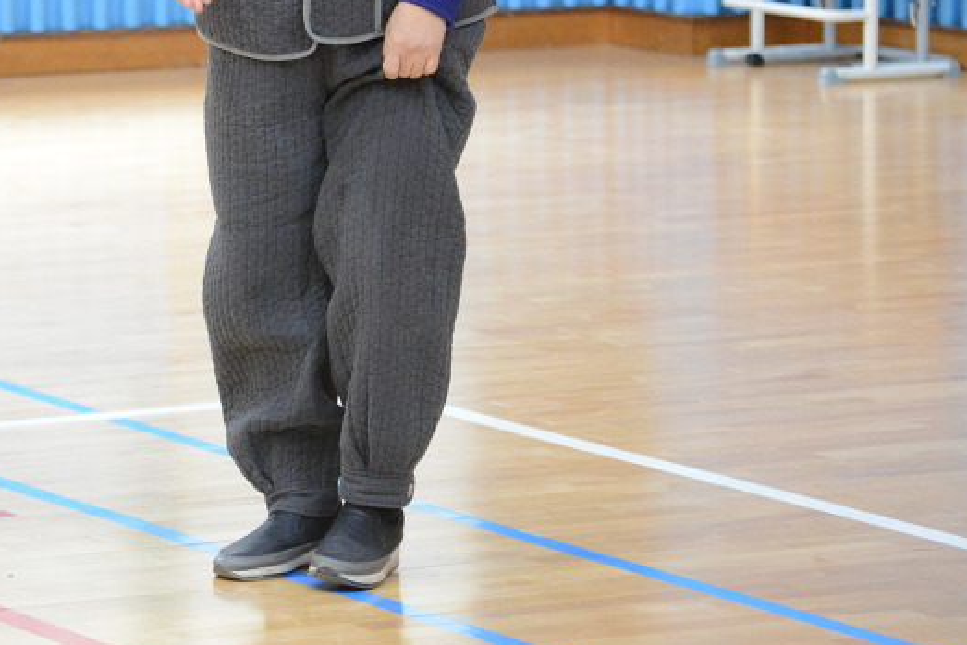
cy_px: 29
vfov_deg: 7.4
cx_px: 41
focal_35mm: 186
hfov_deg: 11.0
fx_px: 4997
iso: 6400
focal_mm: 95
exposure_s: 1/320
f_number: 4.5
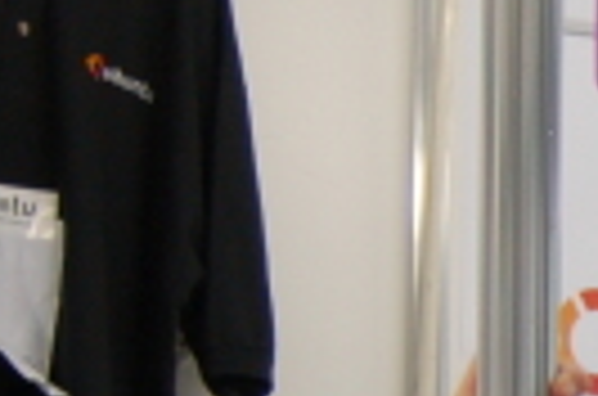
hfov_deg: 9.0
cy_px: 634
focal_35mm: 208
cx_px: 1376
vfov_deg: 6.5
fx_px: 3447
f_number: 3.8
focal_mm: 23
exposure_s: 1/60
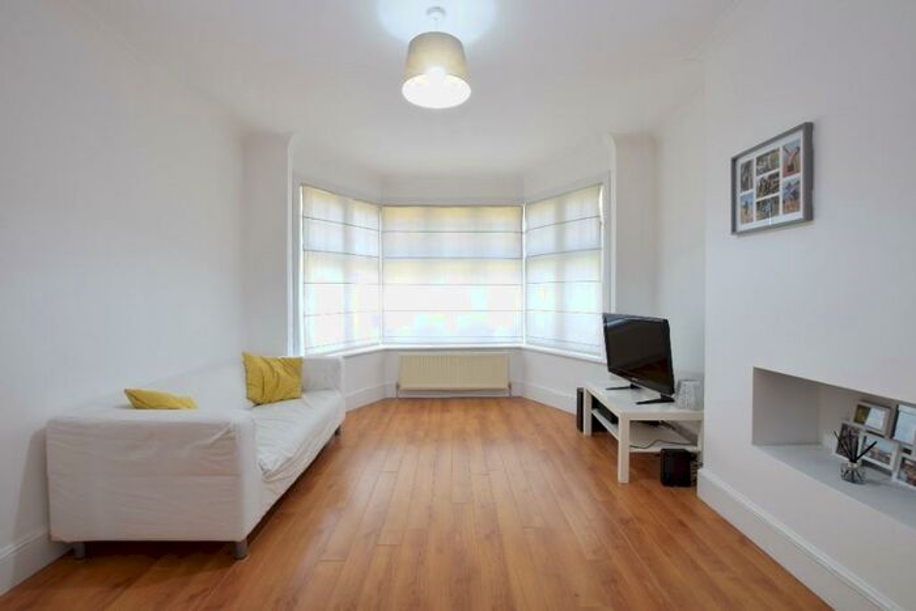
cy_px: 306
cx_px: 458
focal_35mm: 15
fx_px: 382
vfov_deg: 77.4
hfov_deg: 100.4
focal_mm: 10
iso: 100
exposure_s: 2
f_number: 13
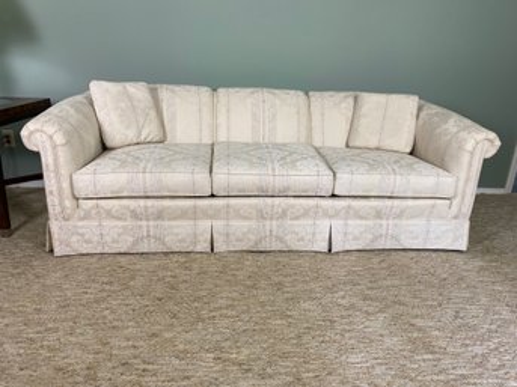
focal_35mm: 26
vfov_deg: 53.0
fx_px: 388
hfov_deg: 67.3
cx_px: 258
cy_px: 194
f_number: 1.8
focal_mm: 4.25
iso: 64
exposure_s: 1/60
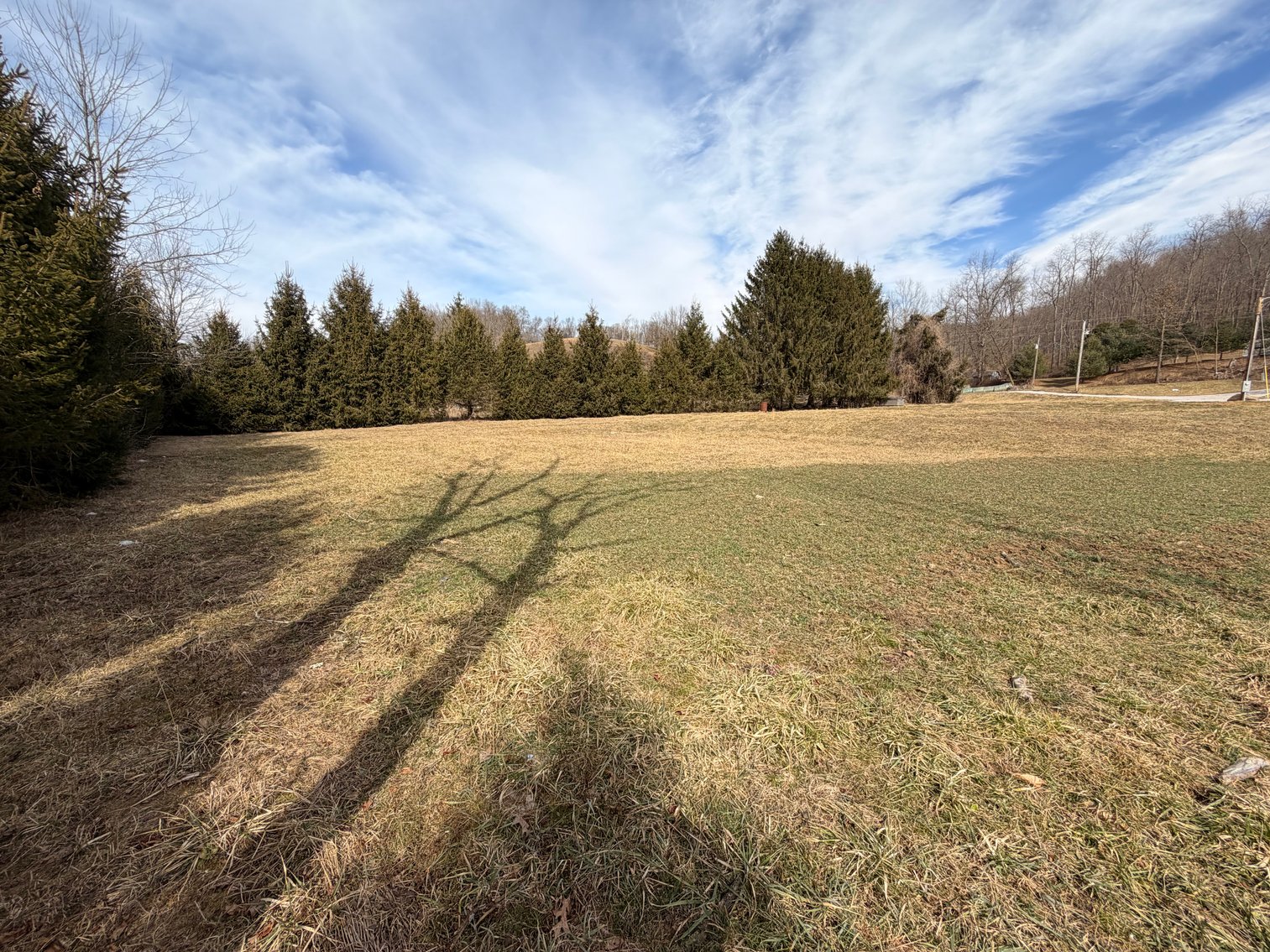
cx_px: 635
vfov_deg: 85.7
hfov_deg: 102.1
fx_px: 514
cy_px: 476
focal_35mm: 14
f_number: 2.2
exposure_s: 1/770
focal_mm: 2.22
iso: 25
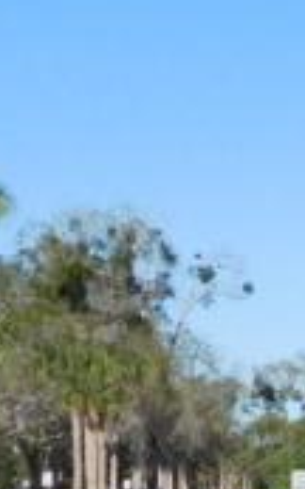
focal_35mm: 157
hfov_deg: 7.5
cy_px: 390
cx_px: 875
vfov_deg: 13.3
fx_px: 2090
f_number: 6.8
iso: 125
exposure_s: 1/400
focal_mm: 4.5
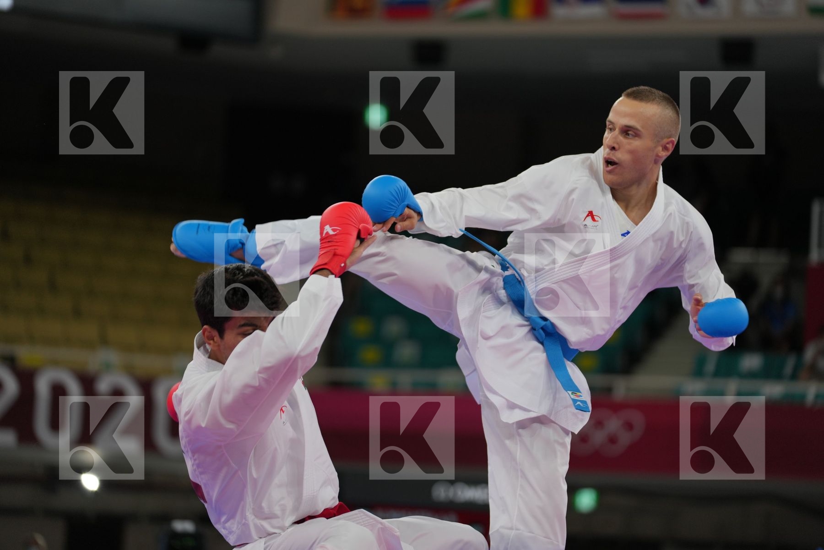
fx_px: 3250
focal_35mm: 142
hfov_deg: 14.4
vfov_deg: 9.7
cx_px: 412
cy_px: 275
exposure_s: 1/1000
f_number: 2.8
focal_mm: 142
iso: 500
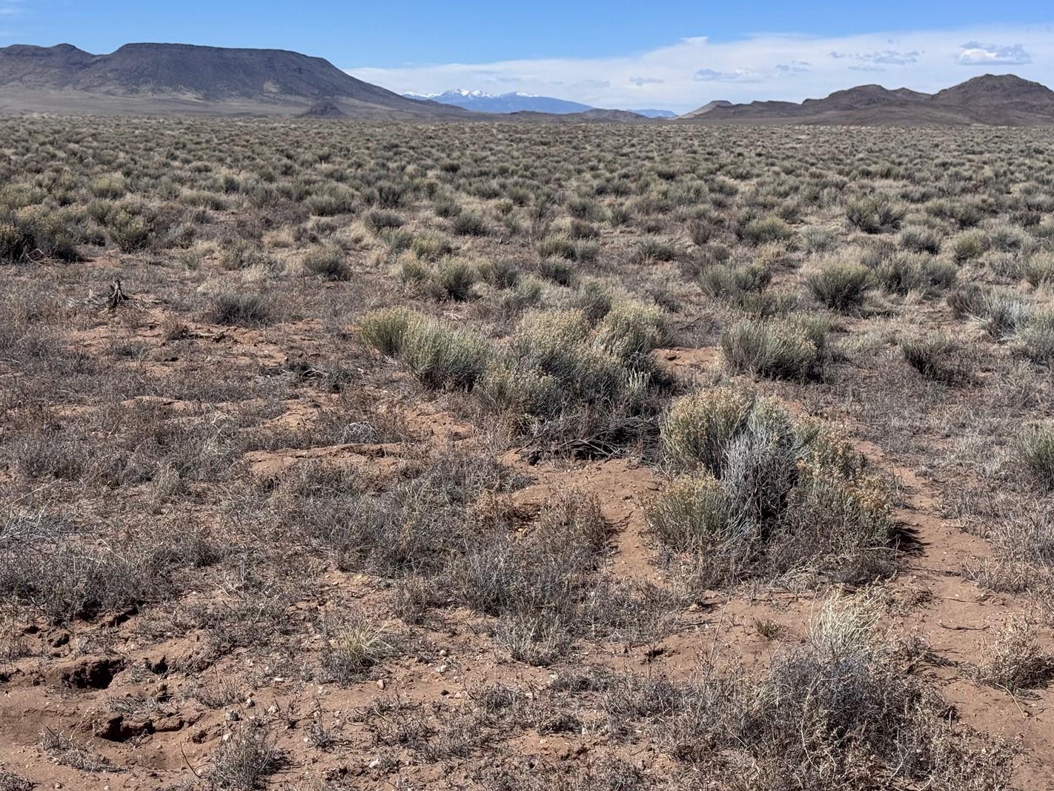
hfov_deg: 35.5
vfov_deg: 27.0
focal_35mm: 54
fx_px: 1644
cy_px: 387
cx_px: 494
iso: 64
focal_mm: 6.76
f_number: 1.78
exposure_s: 1/6410
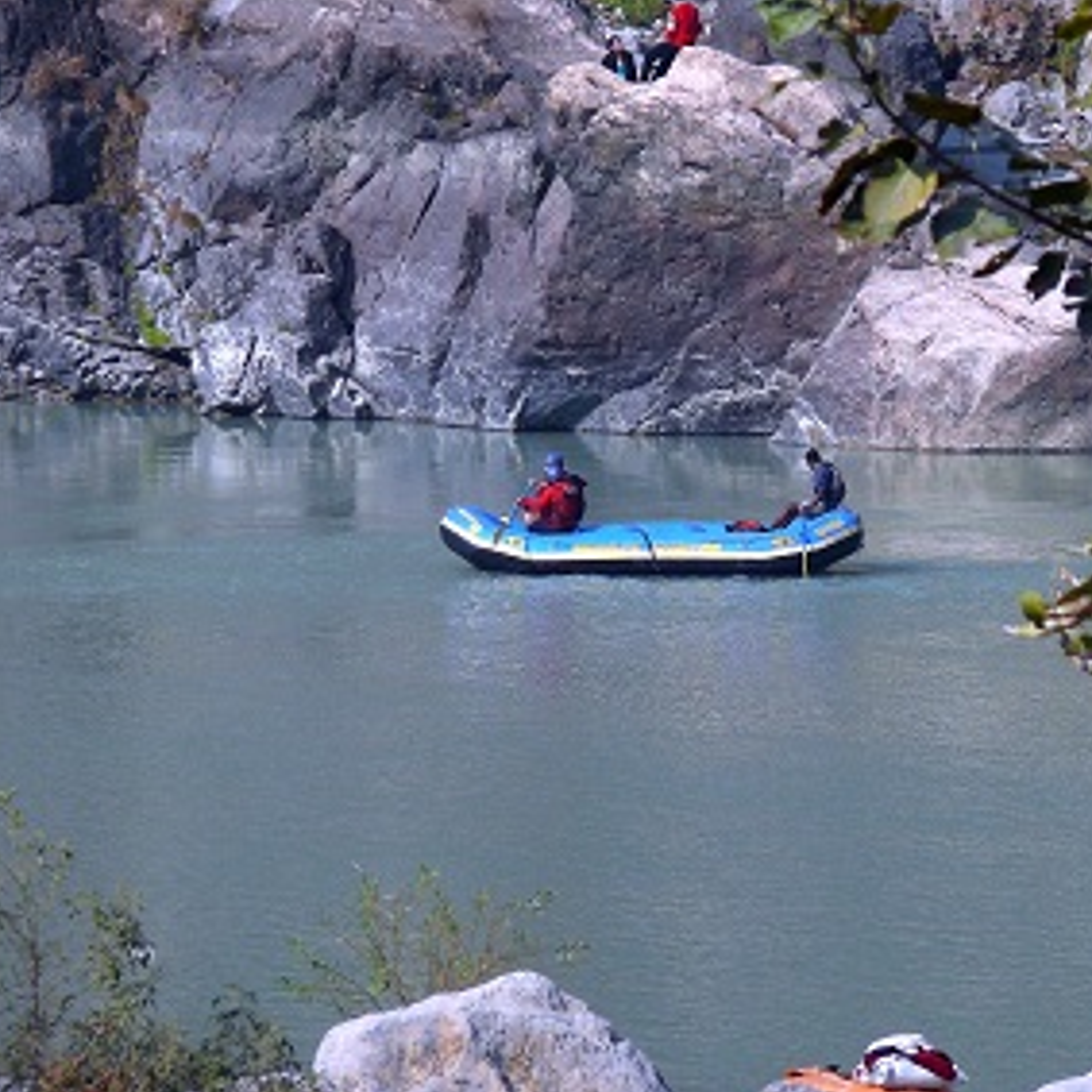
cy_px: 546
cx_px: 725
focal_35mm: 499
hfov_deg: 3.5
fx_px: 17809
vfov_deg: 3.5
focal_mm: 88.8
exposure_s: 1/1000
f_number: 5
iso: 100
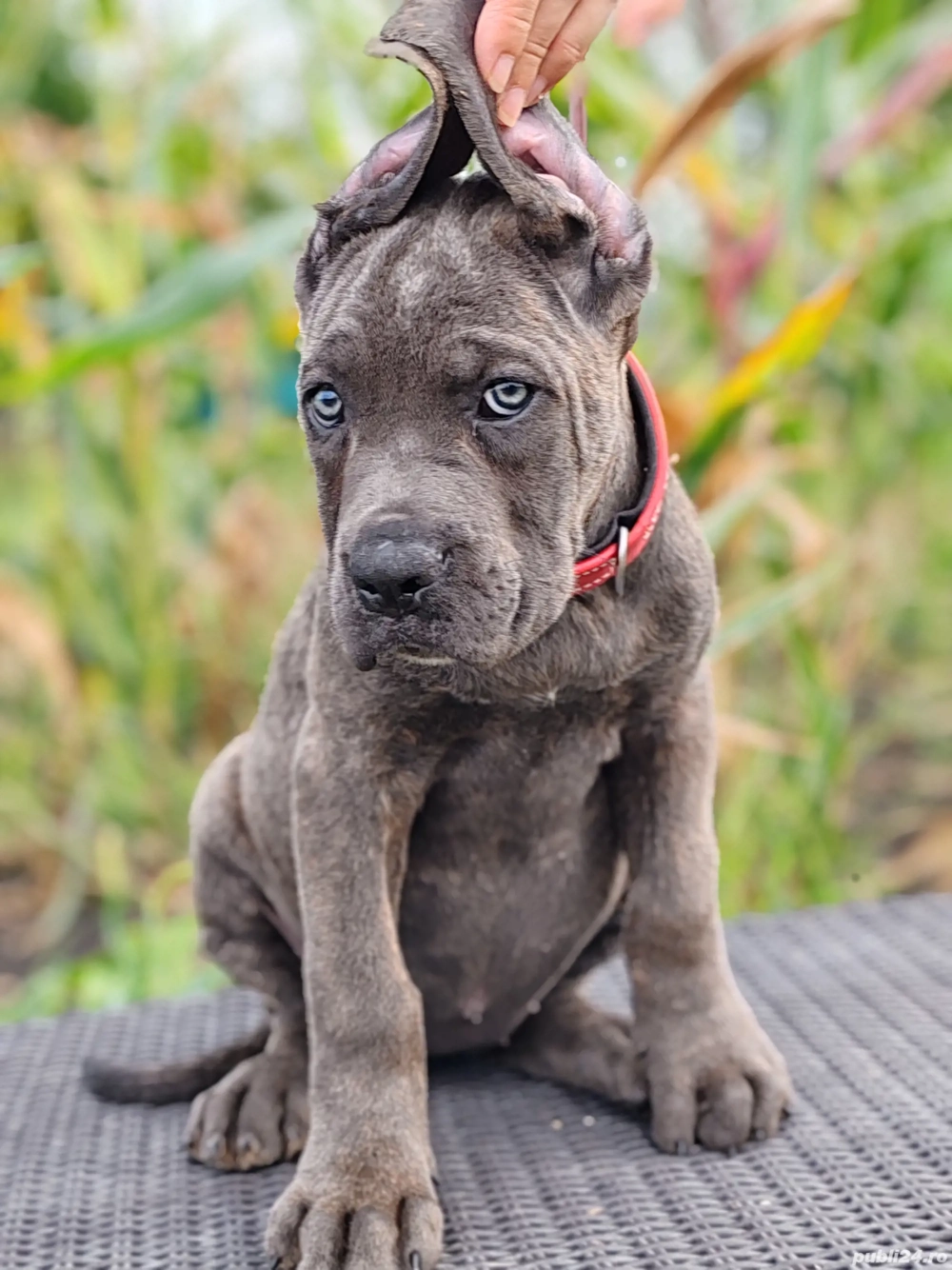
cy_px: 635
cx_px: 476
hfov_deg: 27.0
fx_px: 1981
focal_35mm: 54
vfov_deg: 35.5
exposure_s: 1/100
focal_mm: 6.12
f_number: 2.4
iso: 64
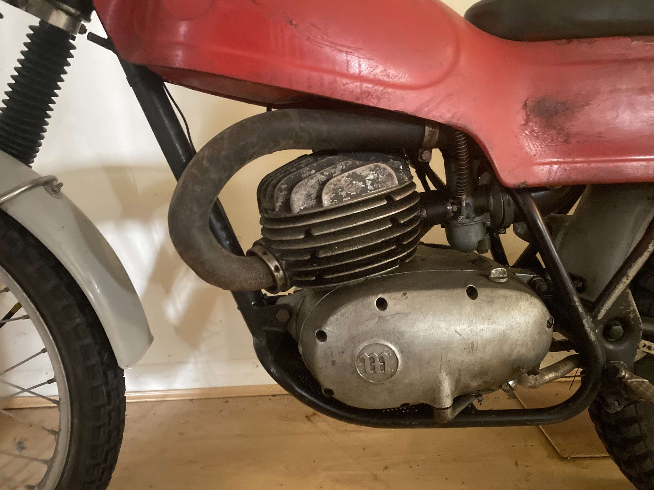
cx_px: 327
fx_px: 491
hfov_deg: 67.3
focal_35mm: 26
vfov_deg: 53.1
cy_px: 245
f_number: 1.8
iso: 800
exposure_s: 1/20
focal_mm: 4.25
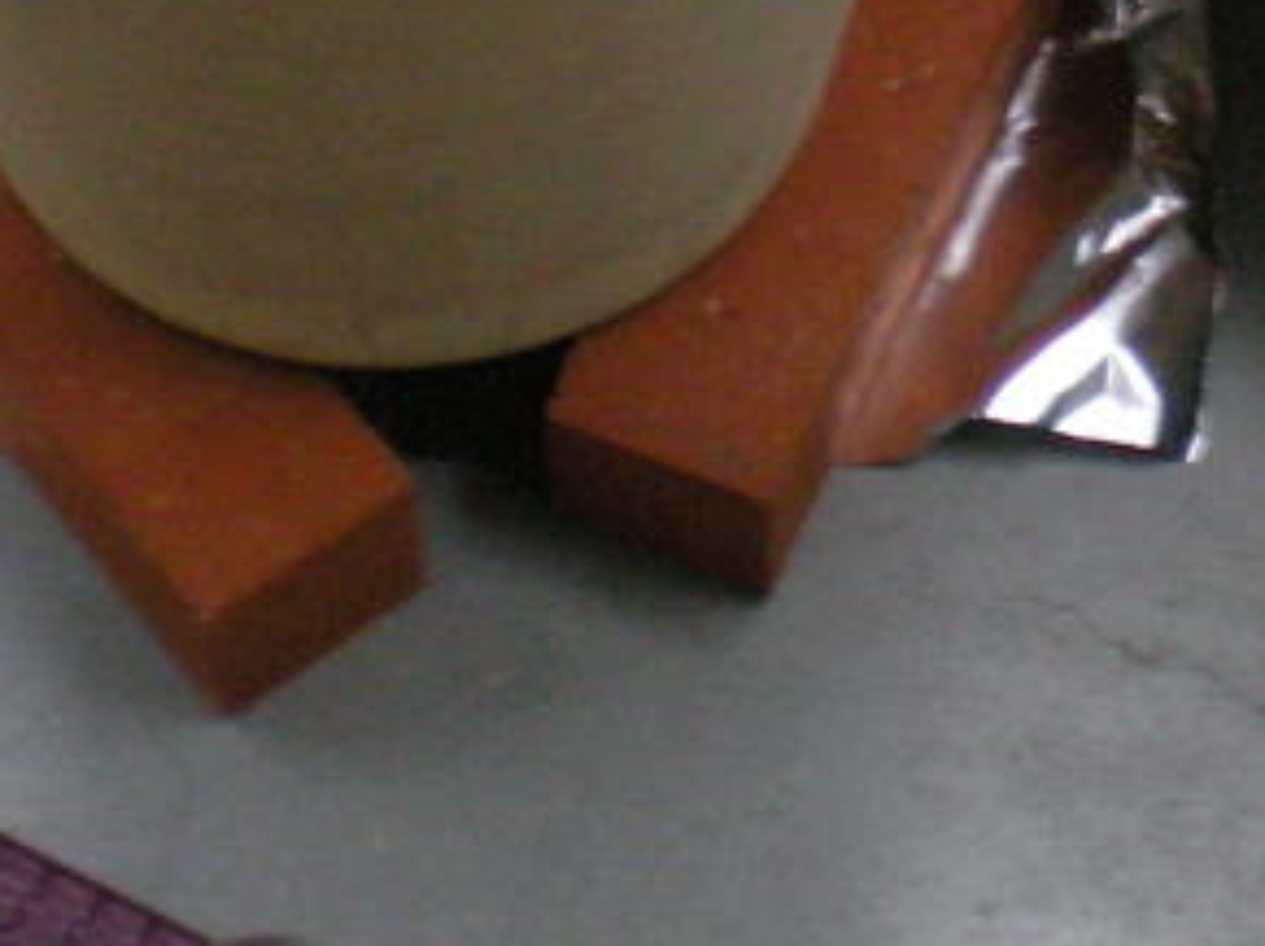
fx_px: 4309
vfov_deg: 12.1
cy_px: -333
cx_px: 907
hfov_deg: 16.6
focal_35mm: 118
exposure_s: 1/113
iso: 372
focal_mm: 6.3
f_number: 3.1
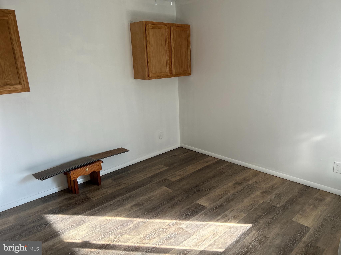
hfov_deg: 67.3
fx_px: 256
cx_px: 170
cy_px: 128
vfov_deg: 53.1
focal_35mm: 26
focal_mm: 5.7
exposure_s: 1/121
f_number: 1.5
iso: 50
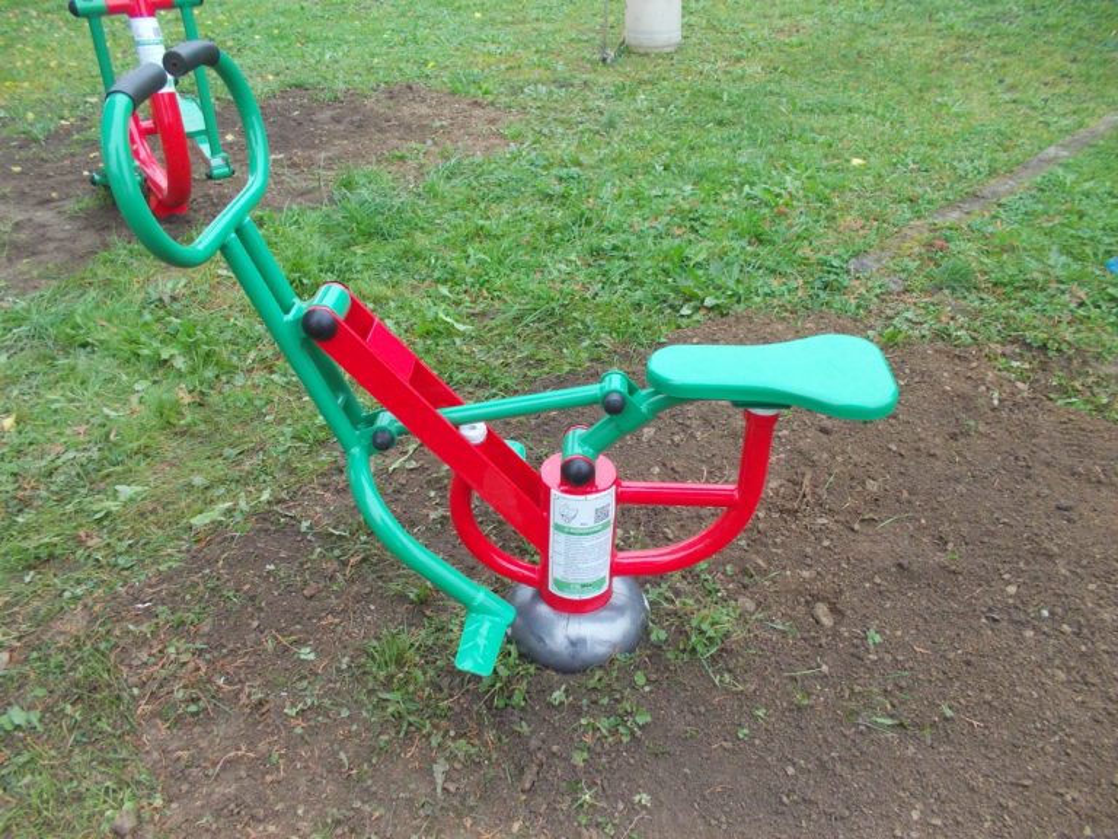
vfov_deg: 48.2
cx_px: 559
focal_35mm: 29
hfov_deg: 61.7
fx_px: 937
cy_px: 420
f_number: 3.3
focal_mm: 4.1
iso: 80
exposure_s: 1/50
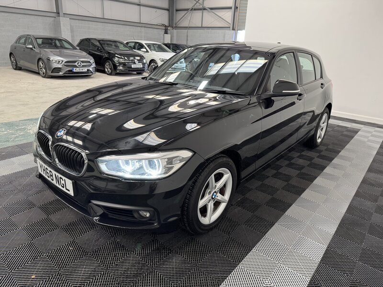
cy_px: 144
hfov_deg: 71.6
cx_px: 192
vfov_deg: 56.8
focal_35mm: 24
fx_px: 266
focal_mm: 6.76
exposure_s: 1/61
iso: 200
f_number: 1.78
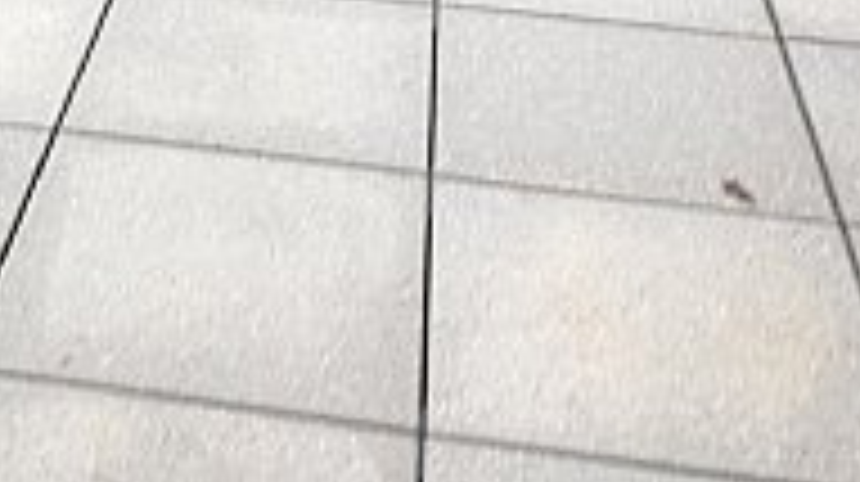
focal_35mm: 84
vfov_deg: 13.7
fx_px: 1914
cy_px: -173
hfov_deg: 24.6
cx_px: 77
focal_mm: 4.28
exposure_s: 1/40
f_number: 2.4
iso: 50
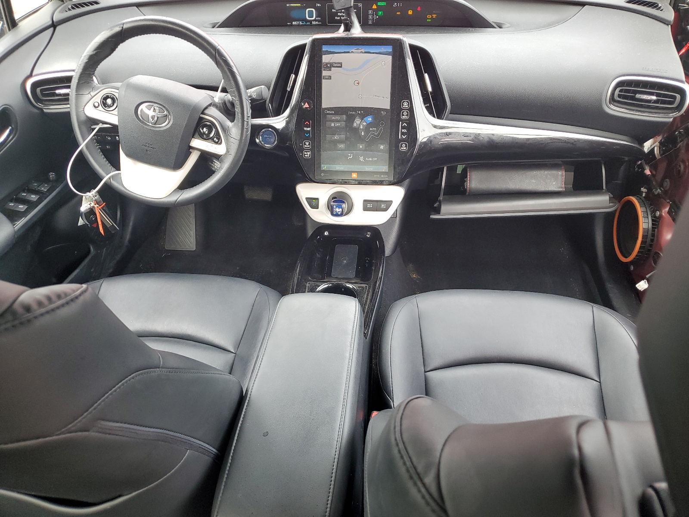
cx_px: 344
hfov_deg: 67.3
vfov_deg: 53.1
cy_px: 258
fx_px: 518
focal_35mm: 26
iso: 75
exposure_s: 1/120
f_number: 1.5
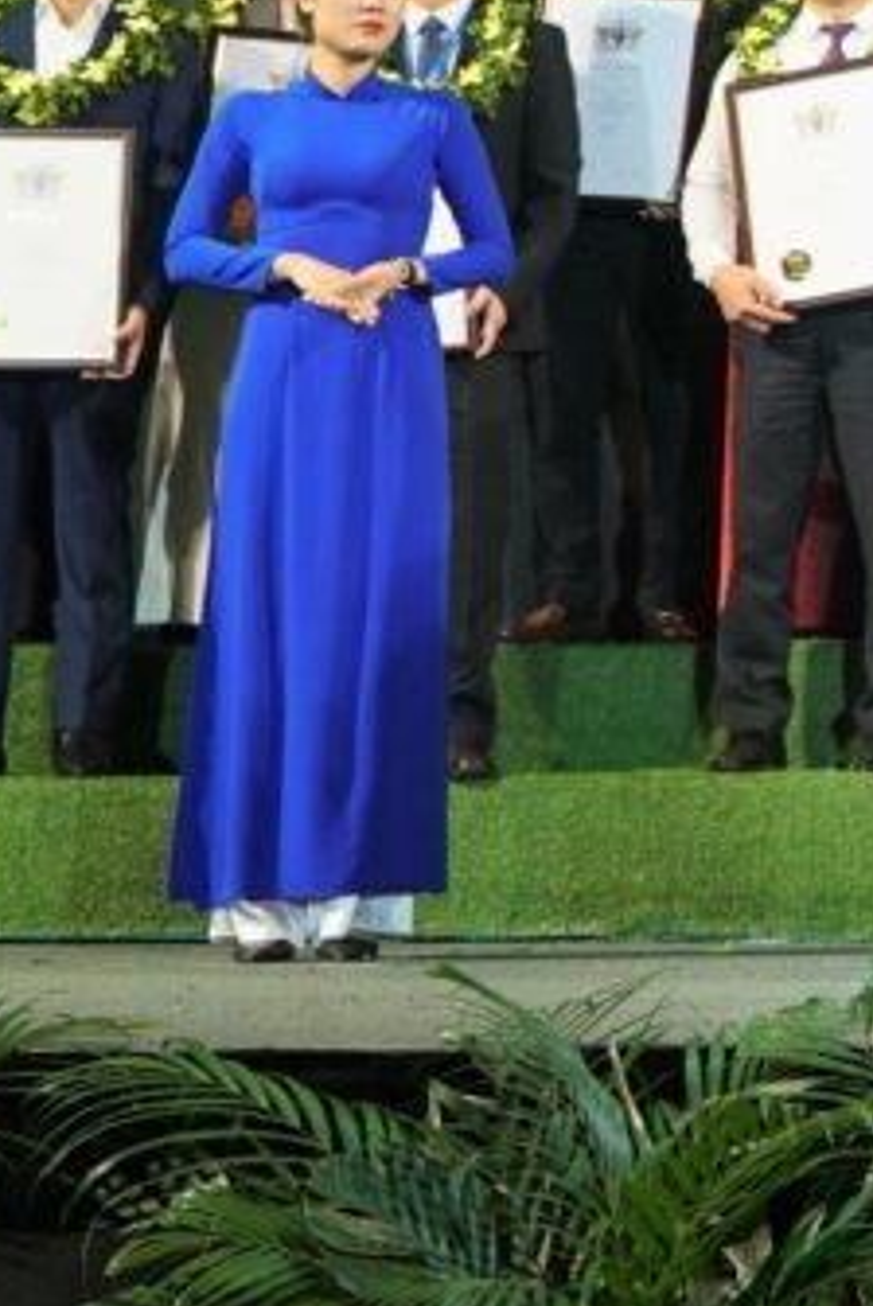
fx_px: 4319
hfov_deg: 10.5
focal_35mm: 119
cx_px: 1793
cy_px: 57
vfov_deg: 16.9
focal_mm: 35
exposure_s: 1/100
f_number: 5.6
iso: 1250
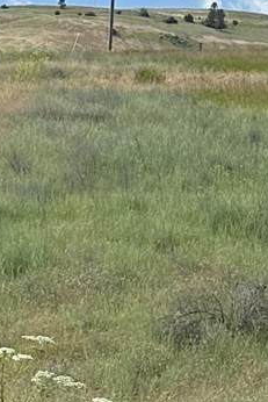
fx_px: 1852
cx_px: 410
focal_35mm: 166
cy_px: 331
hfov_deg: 8.1
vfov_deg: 12.3
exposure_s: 1/5525
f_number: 1.78
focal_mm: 6.86
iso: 80
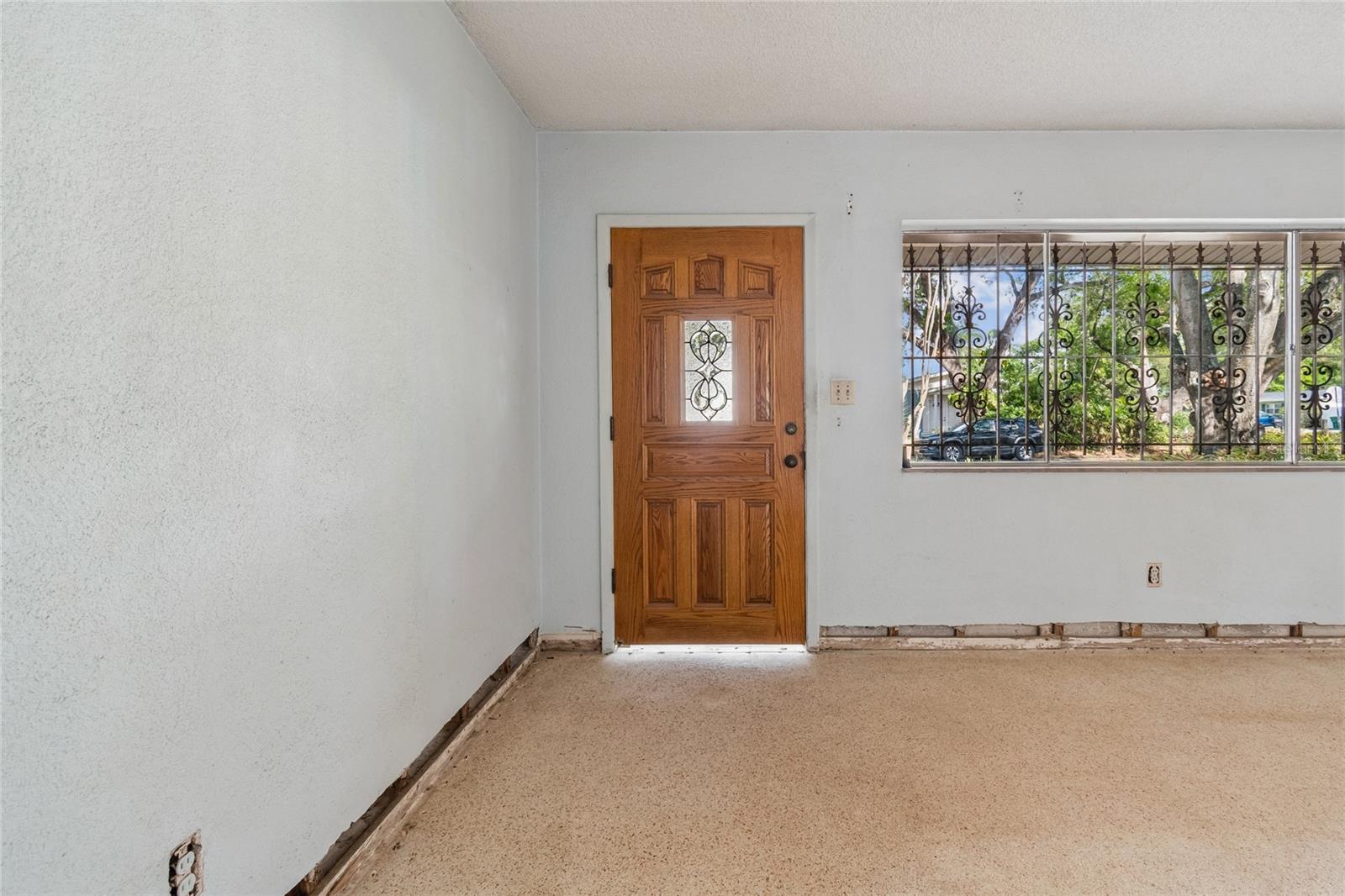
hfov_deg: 100.4
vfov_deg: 77.3
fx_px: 560
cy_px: 448
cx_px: 672
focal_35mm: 15
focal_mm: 10
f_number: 7.1
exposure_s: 1/6
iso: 100
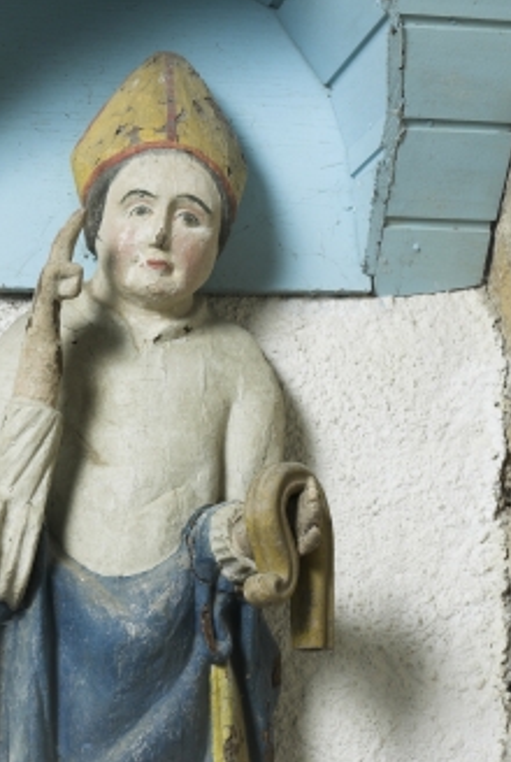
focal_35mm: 117
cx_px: 147
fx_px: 2480
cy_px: 335
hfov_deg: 11.7
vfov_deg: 17.5
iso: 100
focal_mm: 50
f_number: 18
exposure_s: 1/60
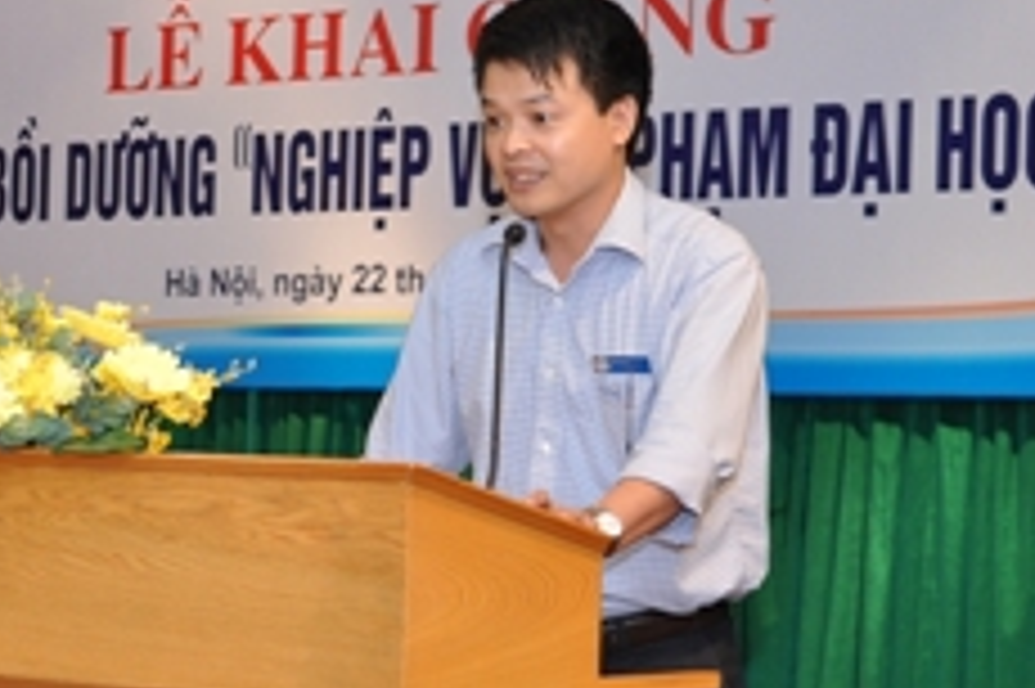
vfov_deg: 11.7
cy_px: 351
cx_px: 243
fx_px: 3361
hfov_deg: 17.4
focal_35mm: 117
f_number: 3.5
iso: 200
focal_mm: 40
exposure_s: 1/40
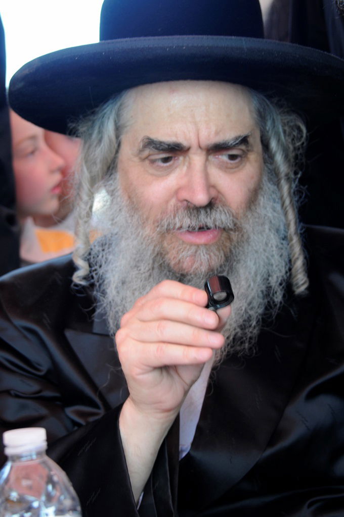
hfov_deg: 13.4
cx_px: 172
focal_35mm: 102
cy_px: 258
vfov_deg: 20.0
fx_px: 1466
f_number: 4.8
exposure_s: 1/40
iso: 250
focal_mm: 68
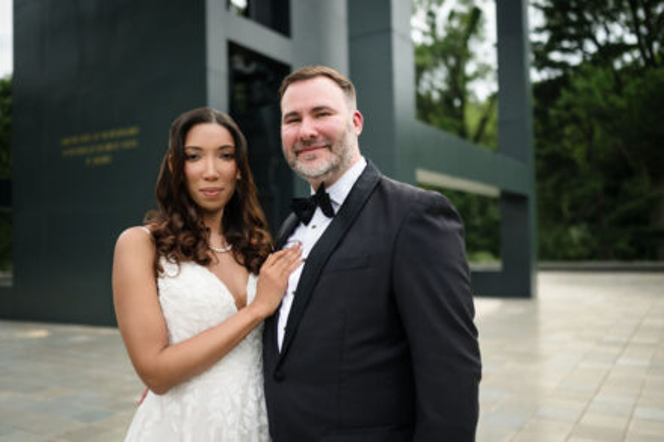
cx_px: 332
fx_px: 645
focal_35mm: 35
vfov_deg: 37.8
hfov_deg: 54.5
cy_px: 221
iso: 100
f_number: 1.8
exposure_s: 1/3200
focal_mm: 35
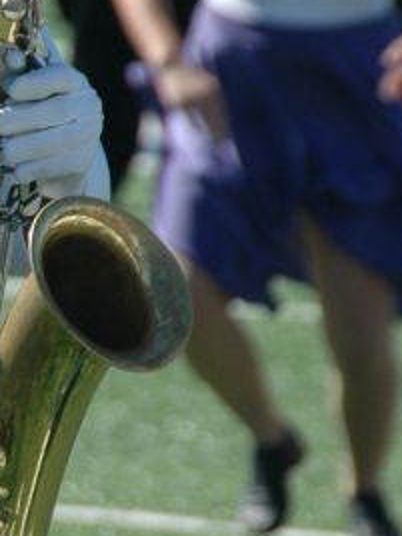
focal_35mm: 1100
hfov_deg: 1.4
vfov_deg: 1.8
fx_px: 17033
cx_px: -168
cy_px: 292
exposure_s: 1/640
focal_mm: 200
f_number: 6.3
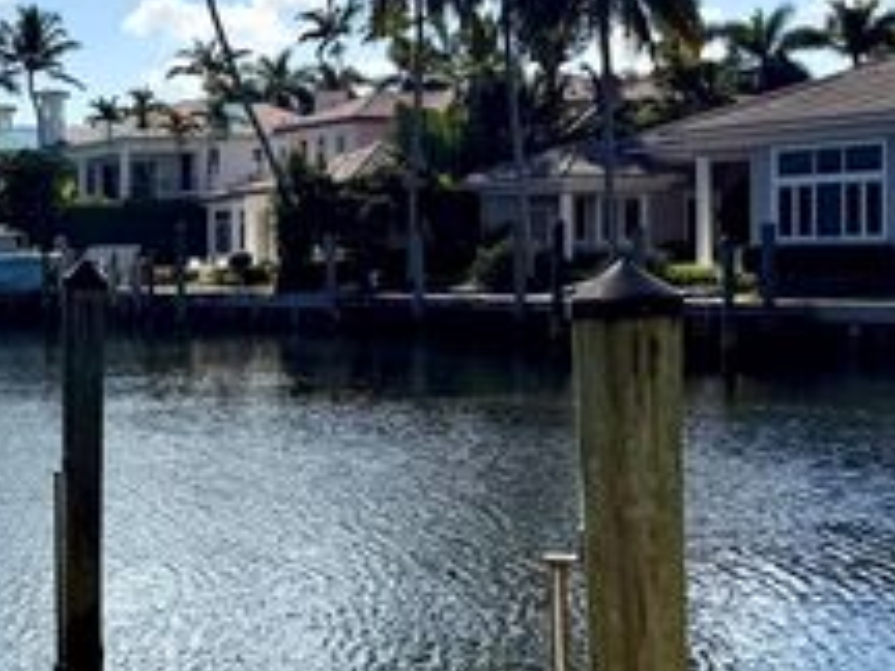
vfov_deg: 22.2
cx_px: -253
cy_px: 300
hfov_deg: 25.5
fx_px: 1706
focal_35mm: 66
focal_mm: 6.76
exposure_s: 1/11905
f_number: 1.78
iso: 80
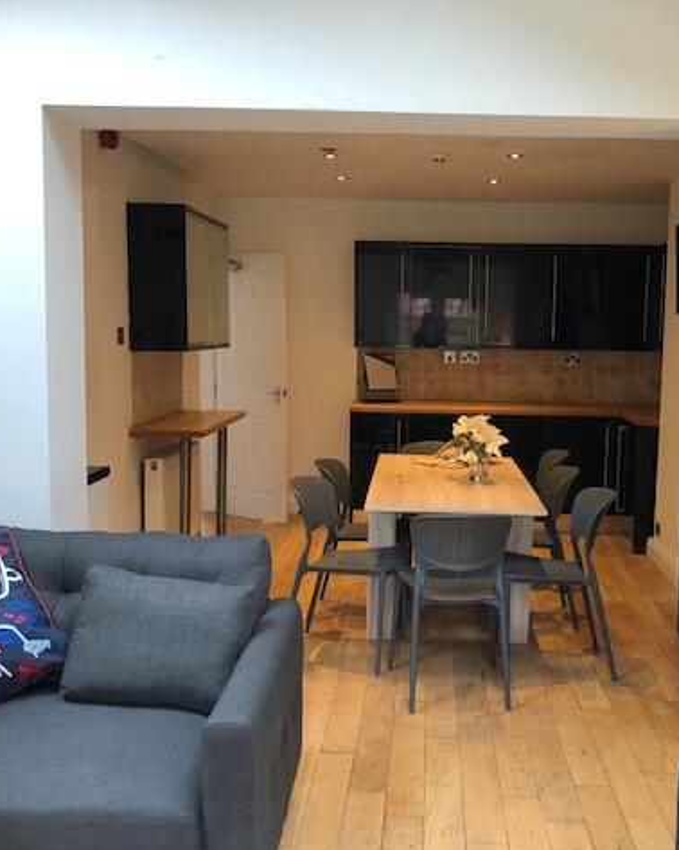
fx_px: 930
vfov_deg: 49.1
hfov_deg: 39.7
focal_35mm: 37
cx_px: 438
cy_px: 428
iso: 40
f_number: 1.8
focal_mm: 3.99
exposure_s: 1/33
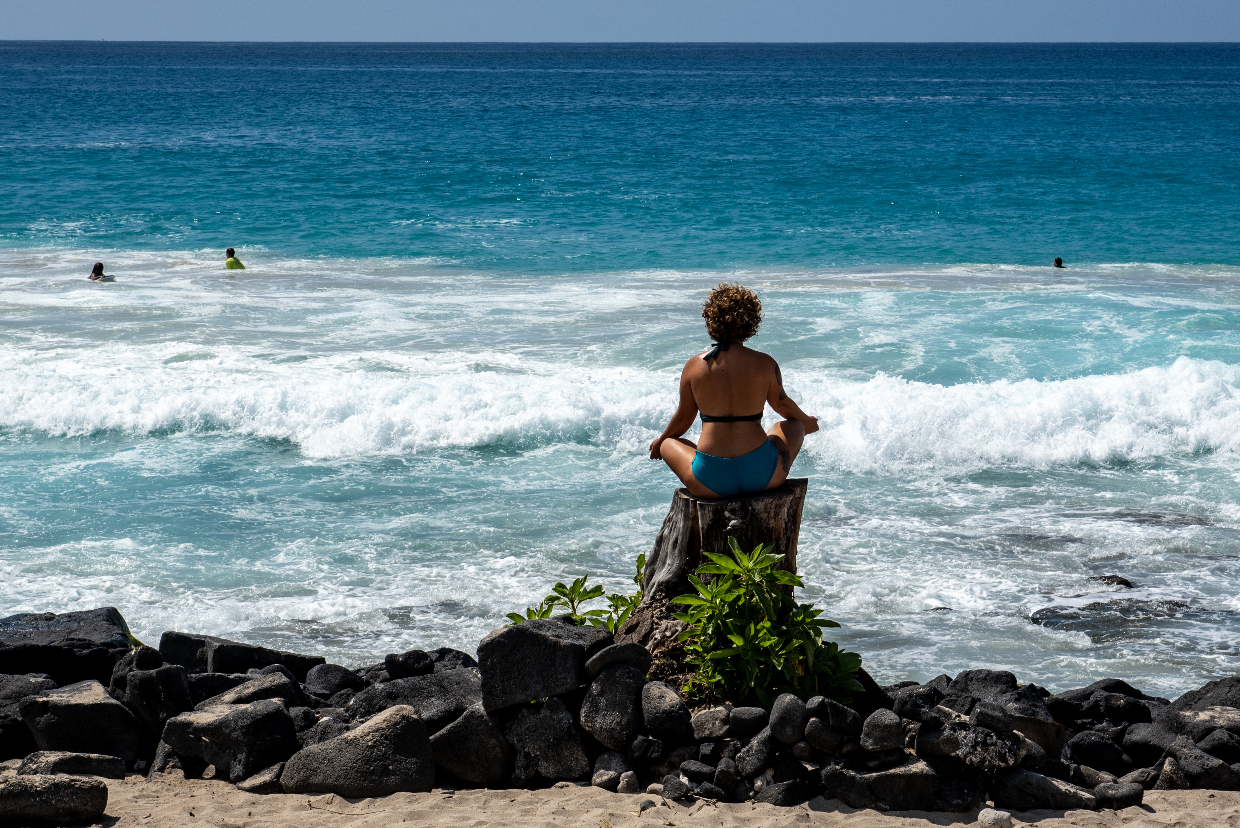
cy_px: 414
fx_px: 2584
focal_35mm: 75
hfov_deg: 27.0
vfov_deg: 18.2
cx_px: 620
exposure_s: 1/640
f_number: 11
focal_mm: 75
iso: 200
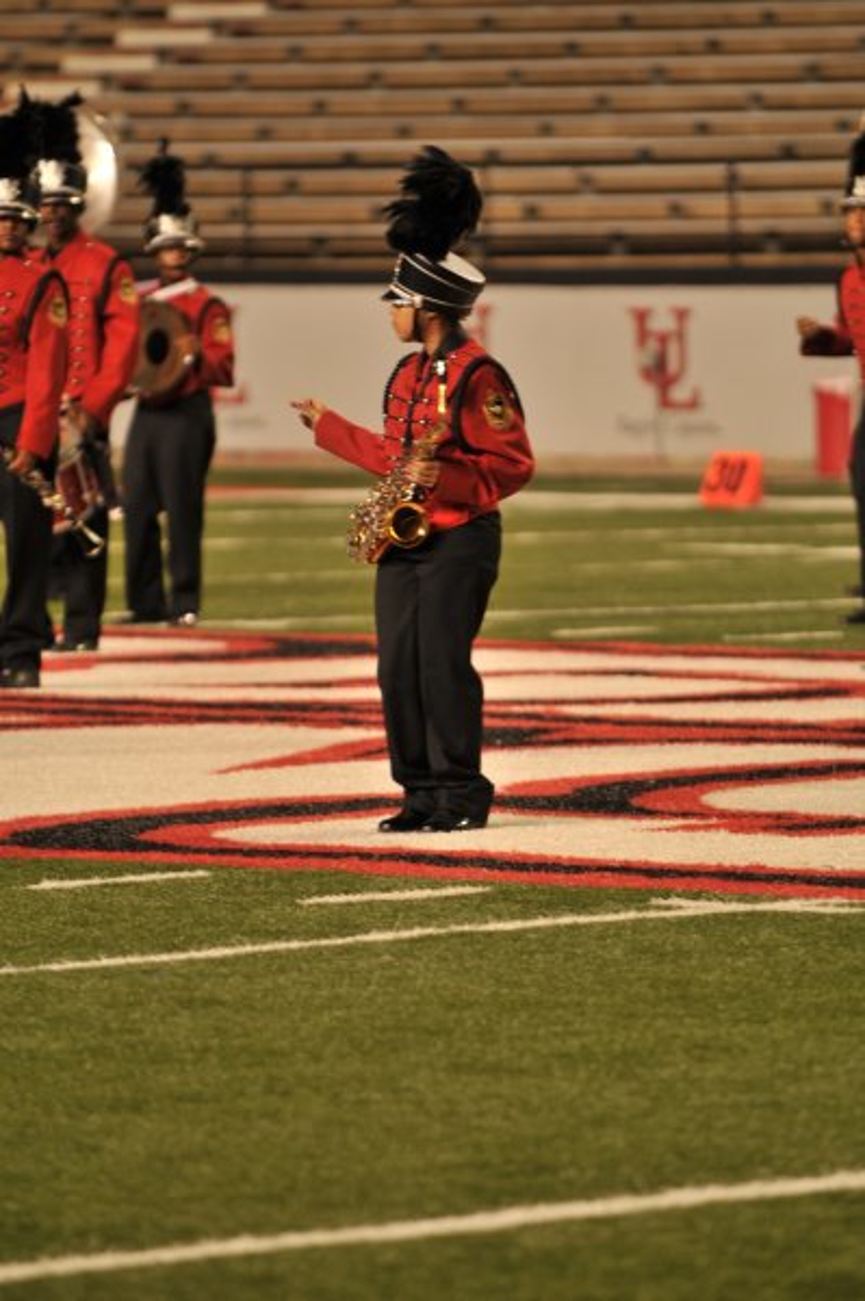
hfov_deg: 4.6
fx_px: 10830
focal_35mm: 300
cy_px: 650
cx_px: 432
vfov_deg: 6.9
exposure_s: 1/80
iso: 200
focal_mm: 200
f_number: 2.8
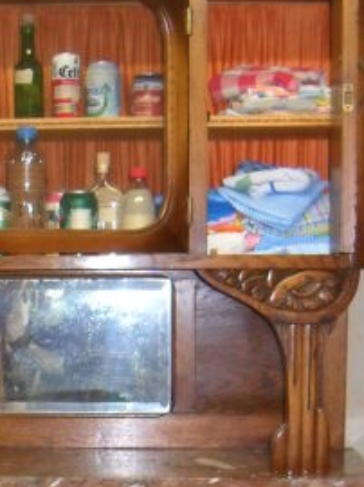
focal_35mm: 83
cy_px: 496
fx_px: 1166
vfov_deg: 22.6
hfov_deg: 17.4
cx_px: 16
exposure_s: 1/45
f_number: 2.8
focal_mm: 6.2
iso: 400
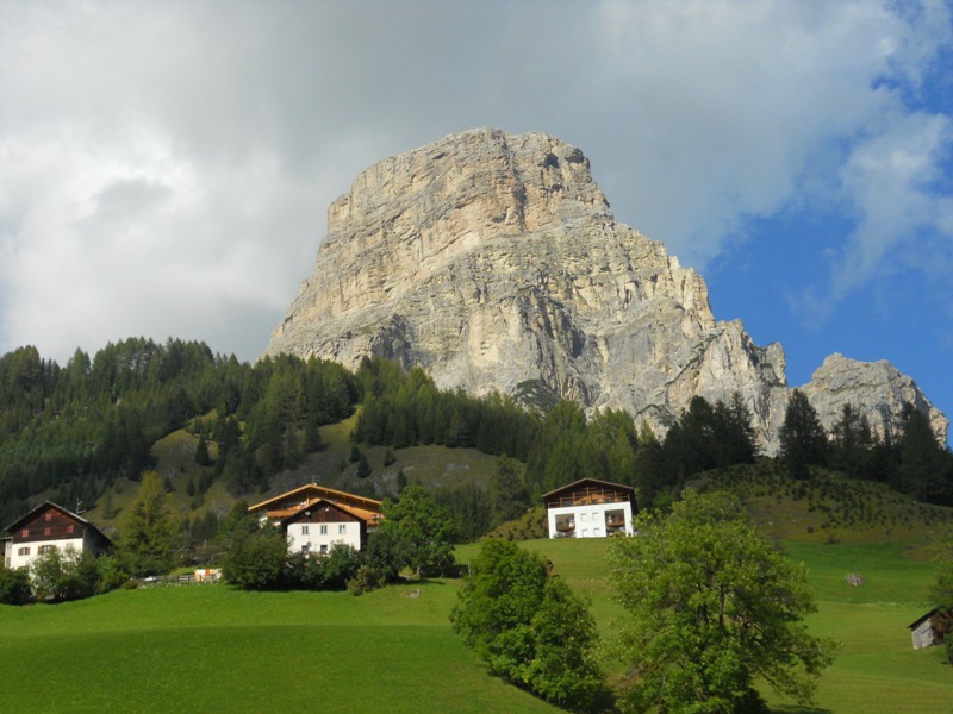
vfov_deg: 22.6
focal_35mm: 65
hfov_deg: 29.8
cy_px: 357
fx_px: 1789
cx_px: 476
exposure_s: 1/500
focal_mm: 11.7
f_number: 5.3
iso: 80
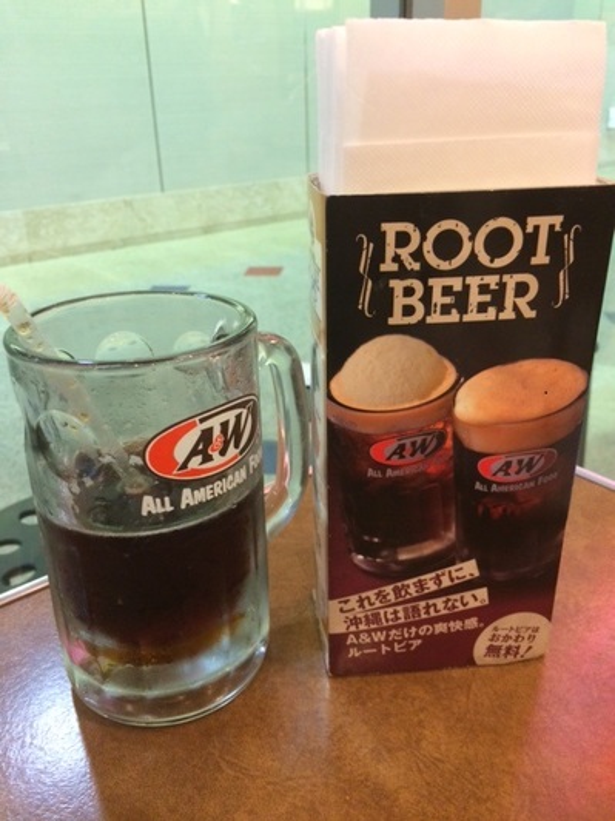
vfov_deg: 61.7
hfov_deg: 48.2
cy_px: 410
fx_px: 688
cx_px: 308
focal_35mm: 29
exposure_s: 1/30
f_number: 2.2
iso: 160
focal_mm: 4.15
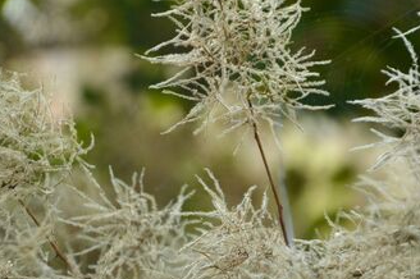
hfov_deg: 7.5
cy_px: 131
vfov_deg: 5.0
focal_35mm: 274
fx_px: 3193
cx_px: 254
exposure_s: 1/320
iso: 800
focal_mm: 120
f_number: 6
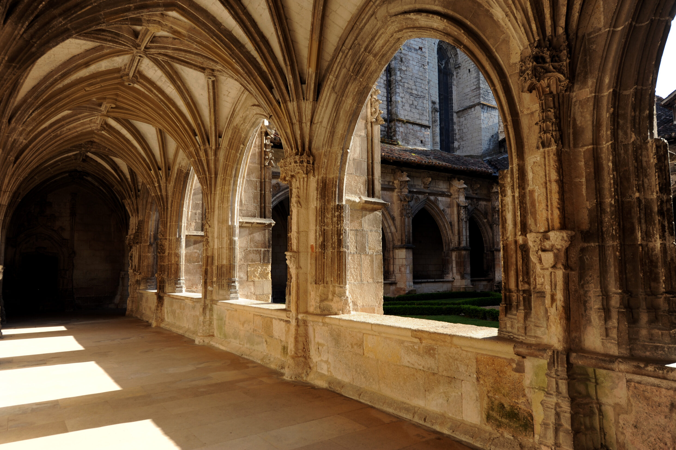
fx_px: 450
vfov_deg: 53.1
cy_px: 225
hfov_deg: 73.8
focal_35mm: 24
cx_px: 338
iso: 200
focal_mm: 24
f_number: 7.1
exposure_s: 1/160
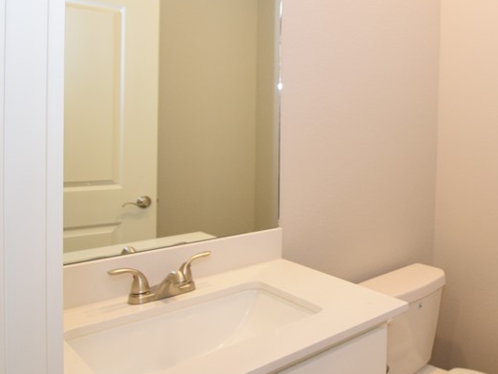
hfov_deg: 53.5
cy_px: 118
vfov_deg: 46.0
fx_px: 432
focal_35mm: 30
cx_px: 435
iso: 800
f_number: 5
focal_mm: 10
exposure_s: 1/100
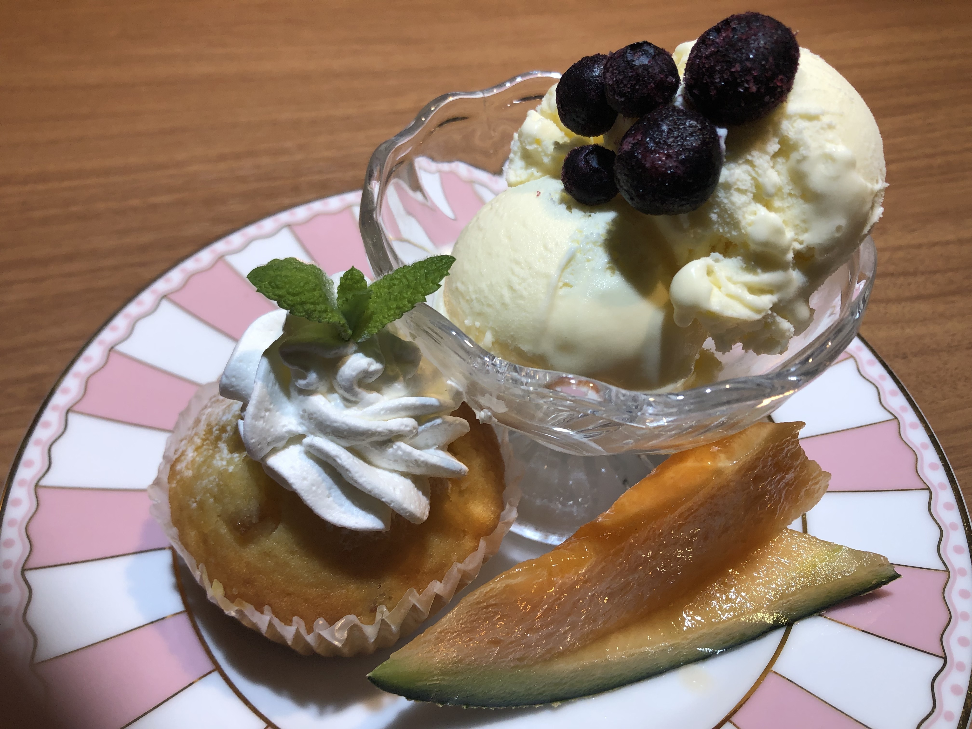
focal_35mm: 28
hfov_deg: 63.4
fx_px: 786
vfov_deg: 49.7
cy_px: 364
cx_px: 486
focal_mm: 3.99
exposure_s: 1/120
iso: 64
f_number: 1.8
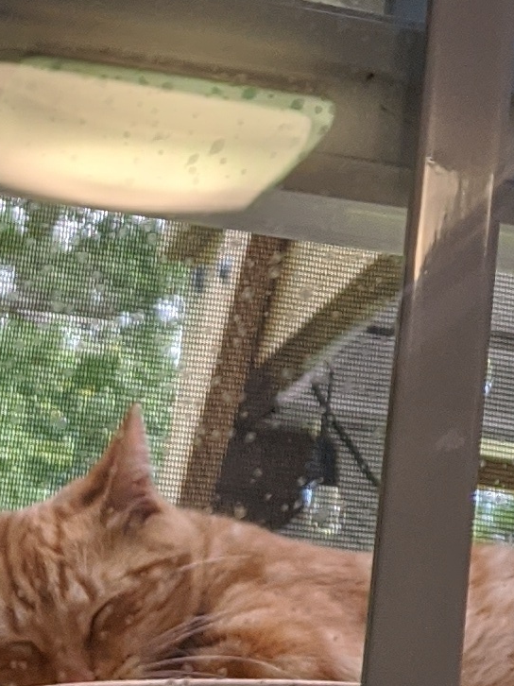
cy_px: -17
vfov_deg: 13.0
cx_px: 651
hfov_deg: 9.7
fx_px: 2971
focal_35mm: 150
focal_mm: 4.44
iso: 48
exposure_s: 1/138
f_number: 1.8
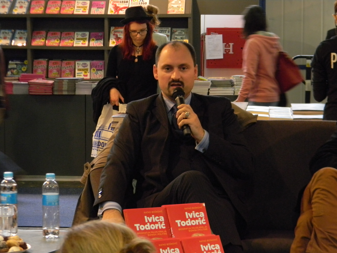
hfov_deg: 18.7
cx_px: 168
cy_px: 126
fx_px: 1022
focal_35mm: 105
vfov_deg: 14.1
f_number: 4.7
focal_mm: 19
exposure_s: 1/15.2
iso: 400
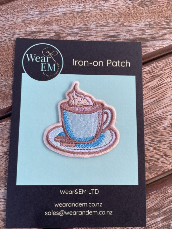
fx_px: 199
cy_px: 123
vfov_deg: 59.9
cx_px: 89
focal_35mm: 30
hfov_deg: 46.8
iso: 50
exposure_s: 1/734
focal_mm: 4.2
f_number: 1.6
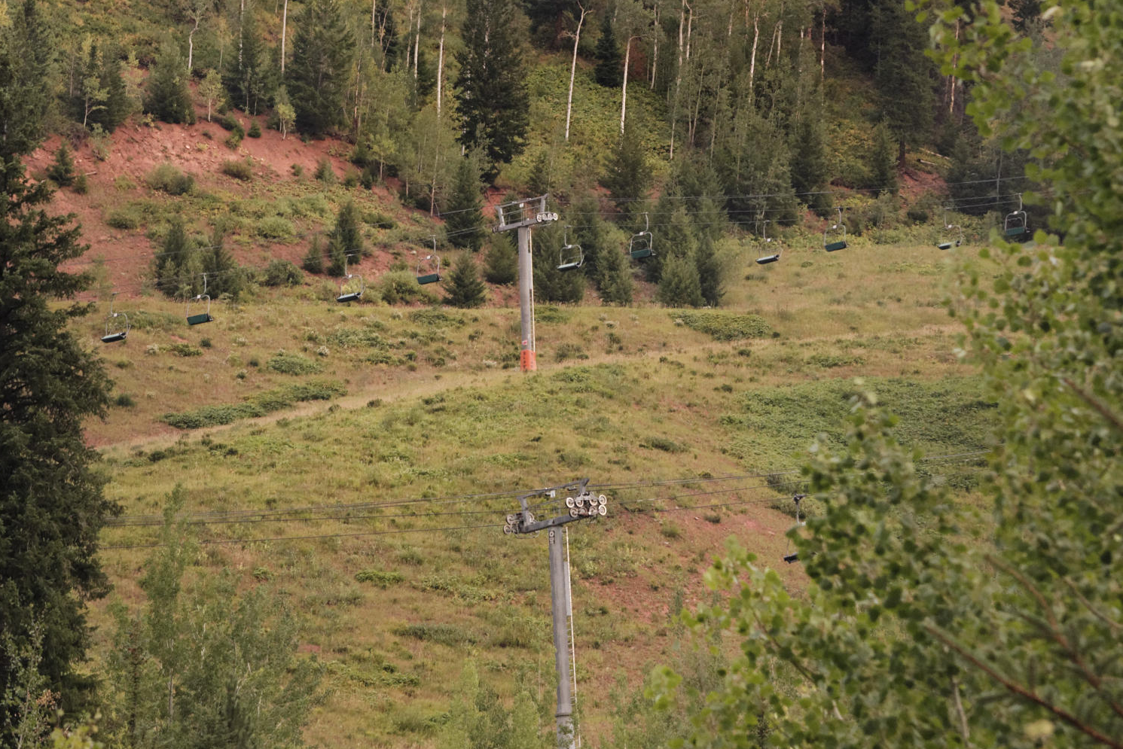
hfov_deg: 12.4
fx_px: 5148
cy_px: 197
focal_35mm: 165
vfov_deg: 8.3
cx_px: 337
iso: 1000
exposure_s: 1/50
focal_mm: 82
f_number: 7.1
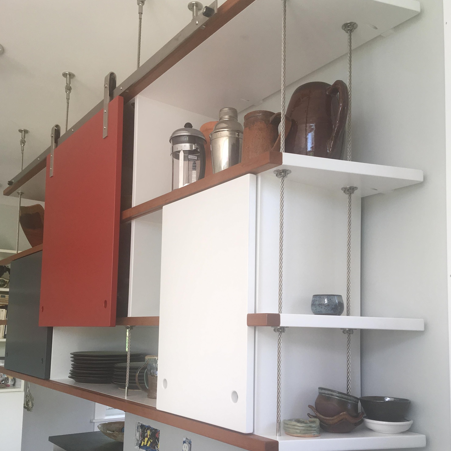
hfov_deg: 47.2
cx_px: 228
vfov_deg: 46.8
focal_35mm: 35
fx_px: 516
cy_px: 284
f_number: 2.2
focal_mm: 4.15
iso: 32
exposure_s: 1/60
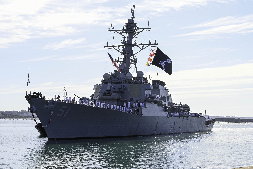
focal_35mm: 70
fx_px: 492
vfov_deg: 19.5
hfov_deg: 28.8
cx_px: 126
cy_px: 84
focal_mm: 70
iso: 640
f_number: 20
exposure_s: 1/250
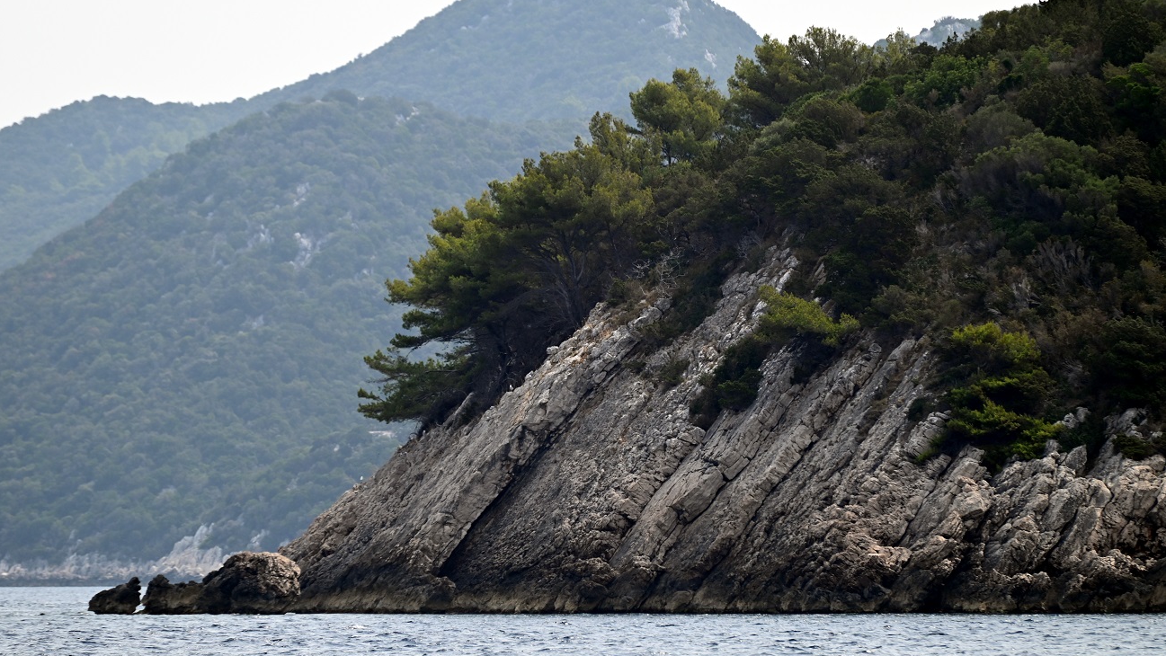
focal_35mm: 315
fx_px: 9740
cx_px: 583
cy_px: 314
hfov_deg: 6.9
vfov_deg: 3.9
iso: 250
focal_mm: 300
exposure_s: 1/1000
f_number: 5.6
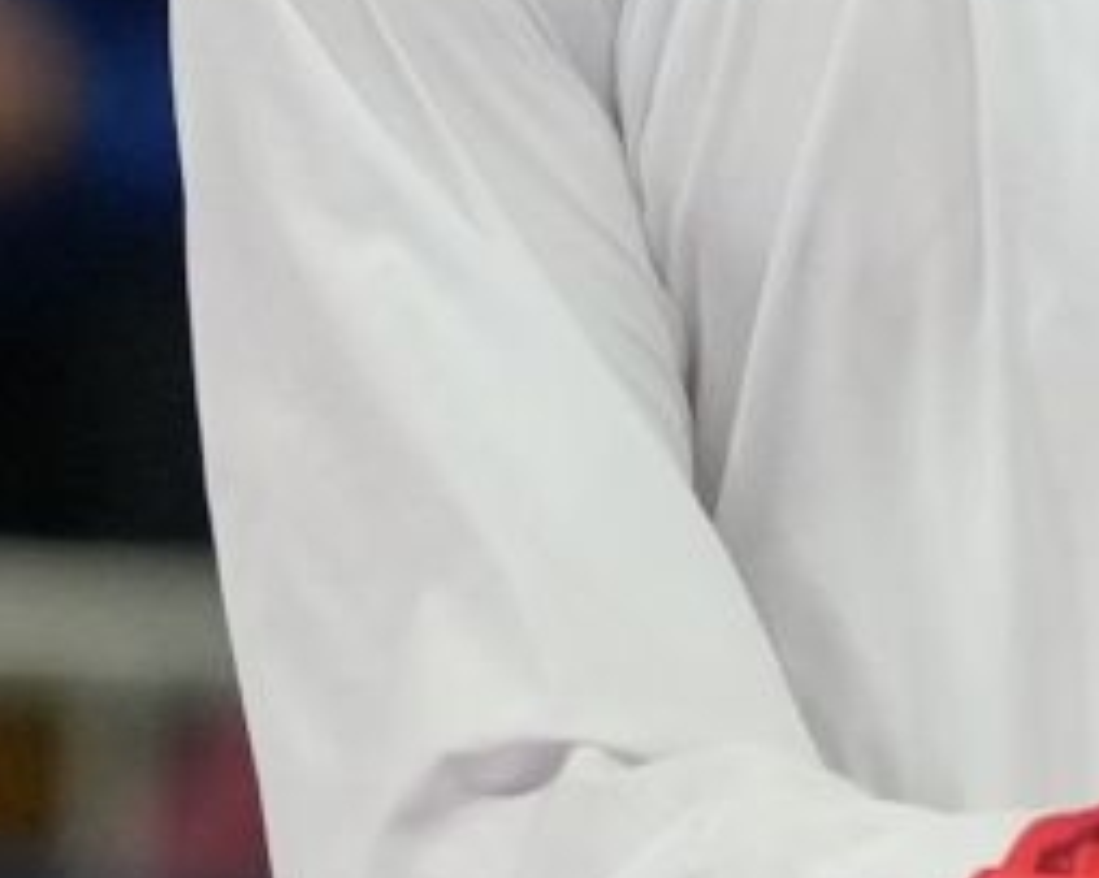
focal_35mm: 1997
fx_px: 64930
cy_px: 454
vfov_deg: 0.8
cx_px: 3128
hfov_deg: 1.0
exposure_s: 1/1000
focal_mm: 200
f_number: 2.8
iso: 2000
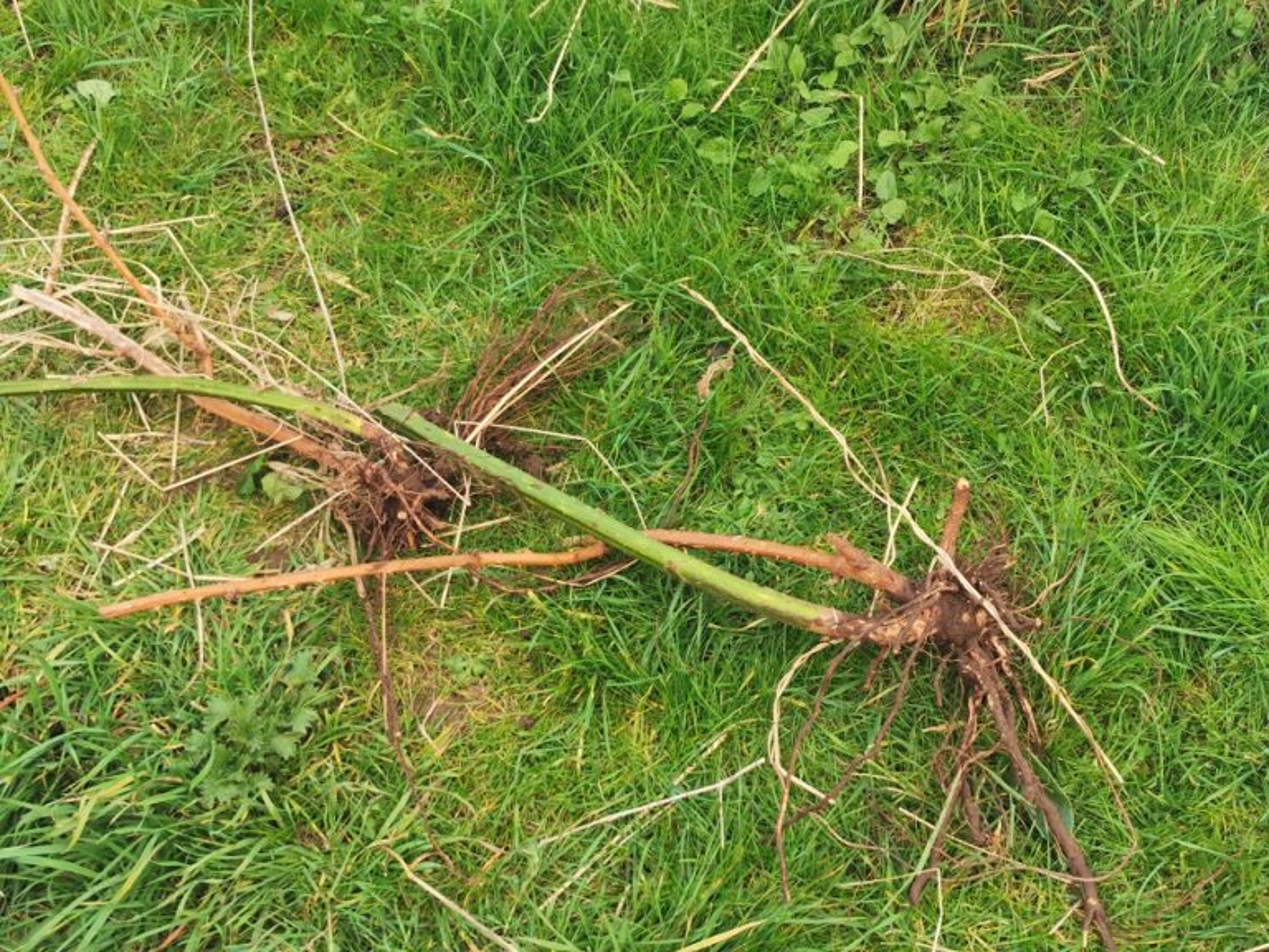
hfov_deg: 37.5
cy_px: 476
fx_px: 1870
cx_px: 634
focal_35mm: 51
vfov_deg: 28.6
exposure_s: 1/117
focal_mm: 5.56
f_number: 1.6
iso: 80
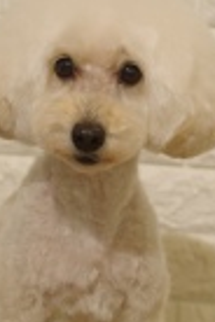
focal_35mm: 142
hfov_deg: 9.7
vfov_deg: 14.4
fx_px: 1272
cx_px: 93
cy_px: 168
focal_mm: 33
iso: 500
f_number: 4
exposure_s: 1/160
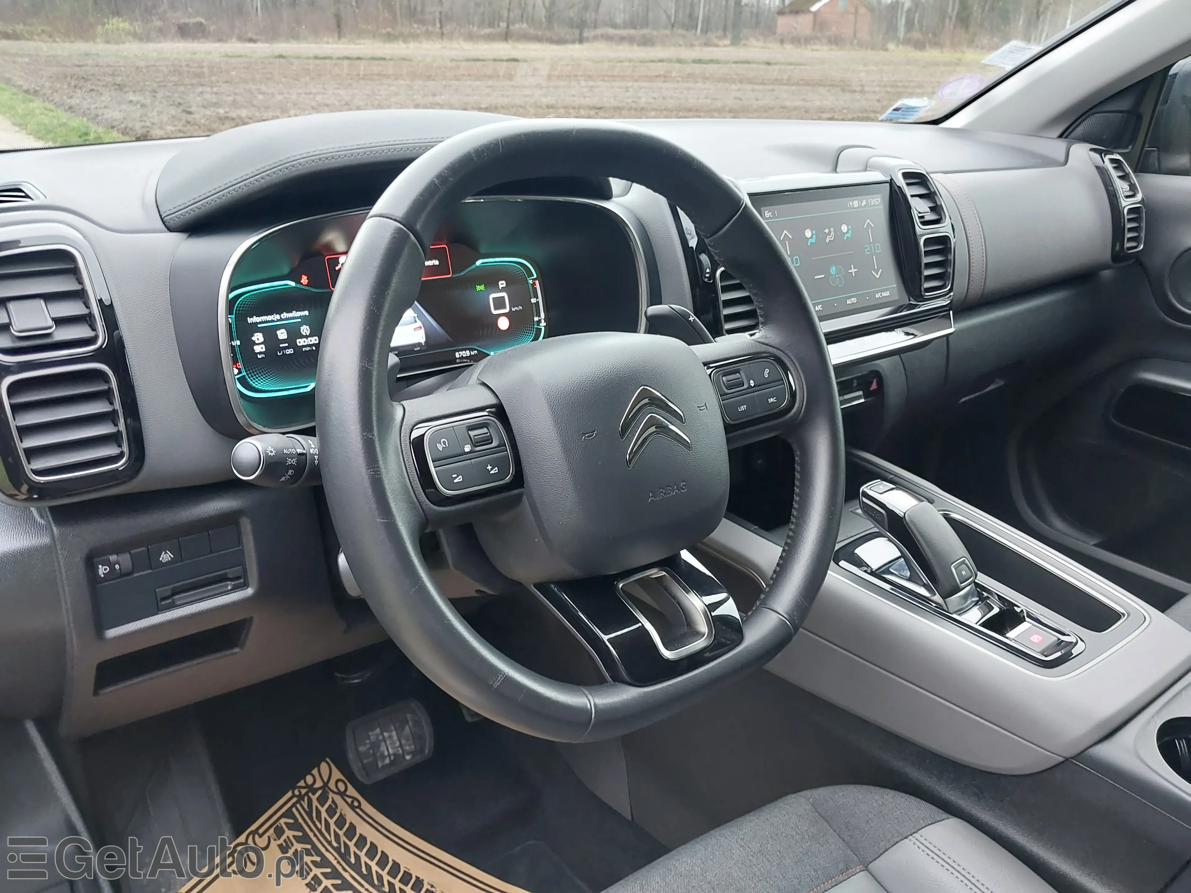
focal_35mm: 30
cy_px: 446
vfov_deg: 46.8
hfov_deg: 60.0
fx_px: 1032
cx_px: 596
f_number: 1.8
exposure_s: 1/50
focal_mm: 4.6
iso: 200
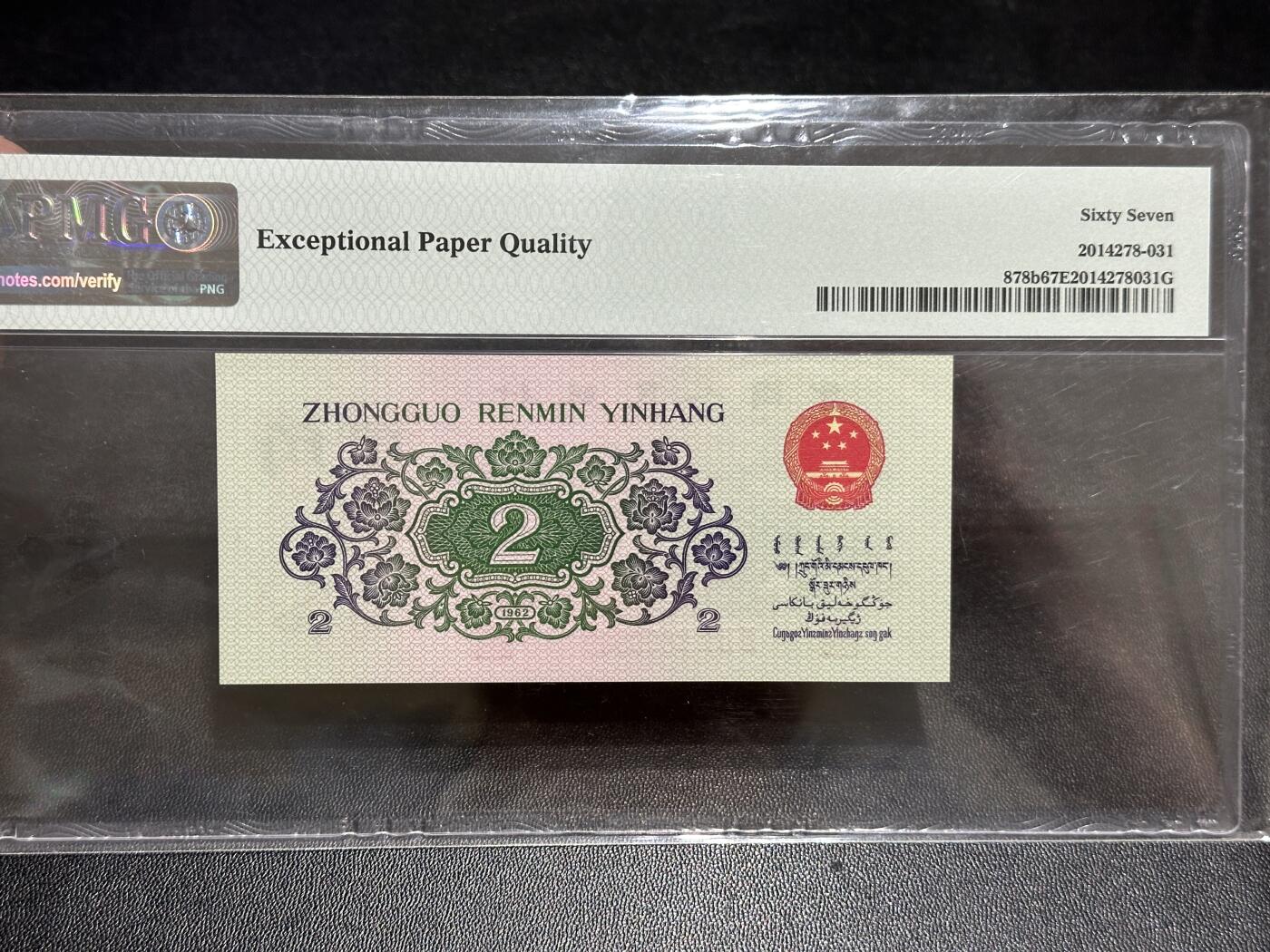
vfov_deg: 30.3
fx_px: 1761
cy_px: 476
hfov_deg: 39.7
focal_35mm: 48
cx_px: 635
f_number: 1.78
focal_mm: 6.86
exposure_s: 1/50
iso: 125
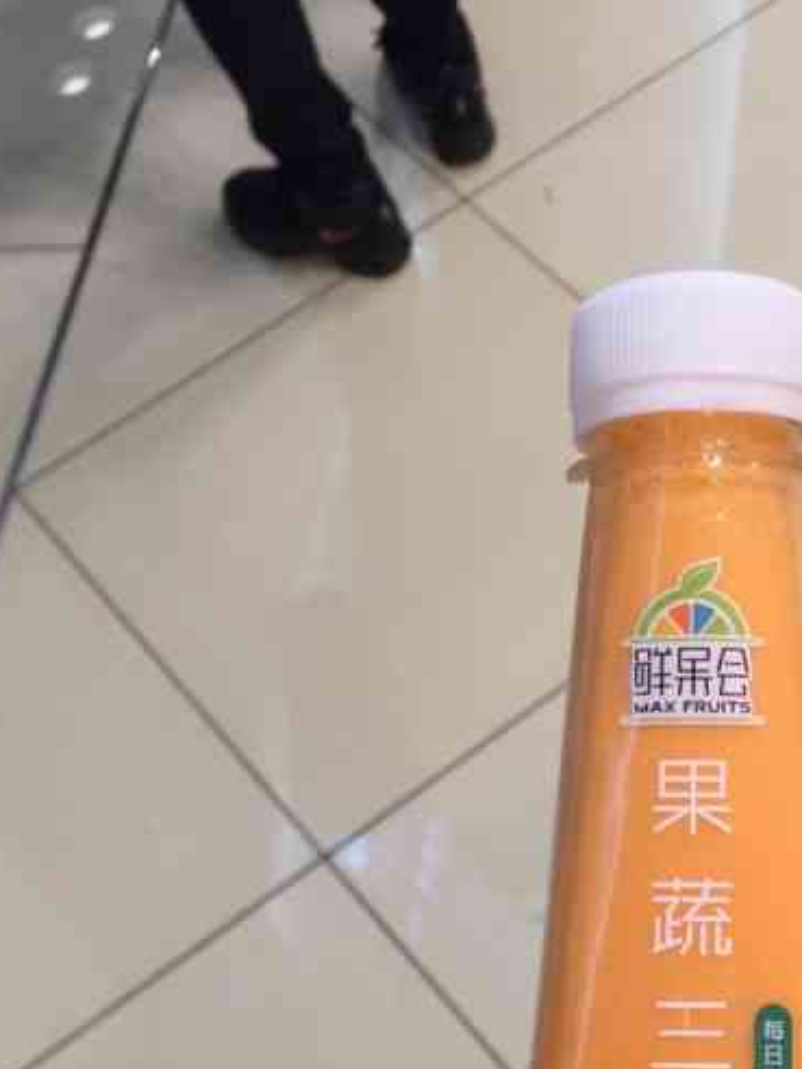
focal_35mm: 55
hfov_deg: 26.3
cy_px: 979
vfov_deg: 33.0
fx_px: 1699
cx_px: 591
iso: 40
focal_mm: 4.15
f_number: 2.2
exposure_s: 1/33
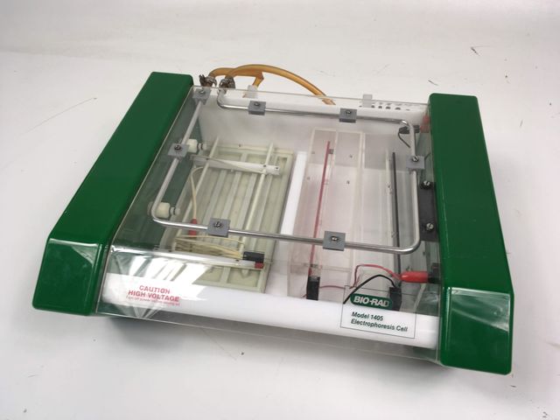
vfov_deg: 48.2
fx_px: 469
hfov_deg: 61.7
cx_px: 280
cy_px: 210
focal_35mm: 29
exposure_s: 1/50
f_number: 2.2
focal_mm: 4.15
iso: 25
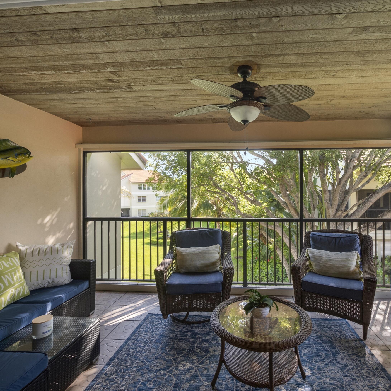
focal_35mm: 17
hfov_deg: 83.0
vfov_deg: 84.0
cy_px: 195
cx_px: 234
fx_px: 217
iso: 200
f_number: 4.5
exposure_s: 1/125
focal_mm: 7
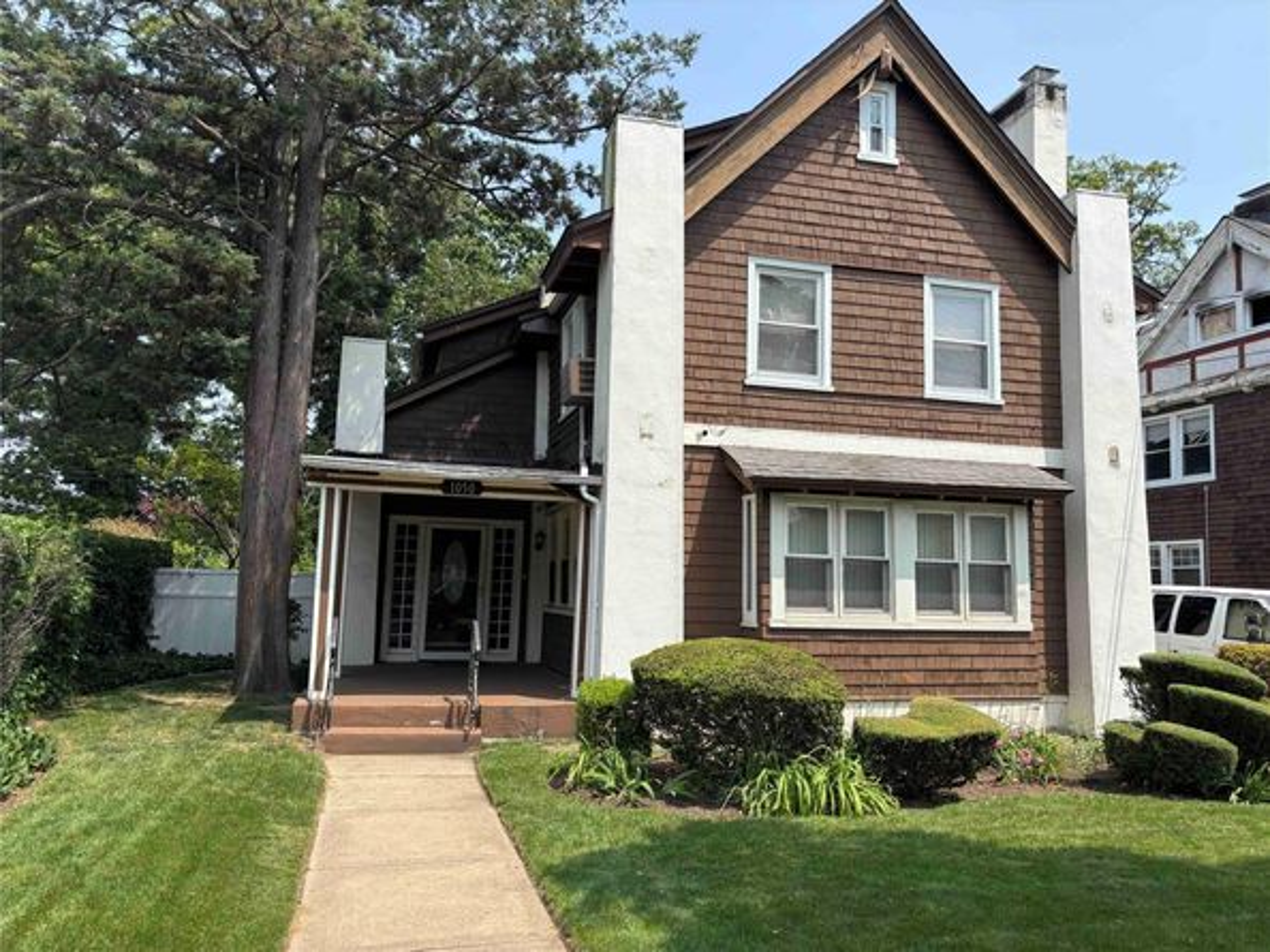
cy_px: 476
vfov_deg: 53.0
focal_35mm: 26
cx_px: 635
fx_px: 954
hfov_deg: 67.3
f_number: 1.6
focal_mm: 5.96
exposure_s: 1/2151
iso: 50
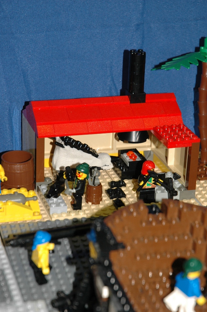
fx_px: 976
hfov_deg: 12.1
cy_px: 166
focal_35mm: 113
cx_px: 106
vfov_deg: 18.1
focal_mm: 70
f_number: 6.3
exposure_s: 1/30
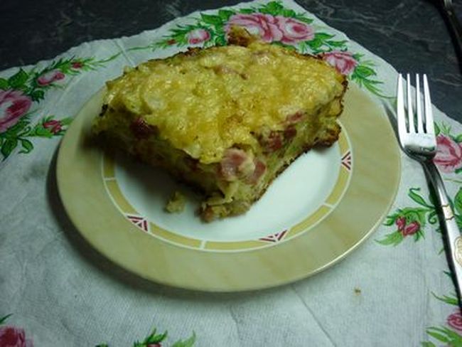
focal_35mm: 33
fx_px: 441
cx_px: 231
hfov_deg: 55.3
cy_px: 174
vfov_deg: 43.0
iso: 200
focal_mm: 5.5
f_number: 2.8
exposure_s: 1/30
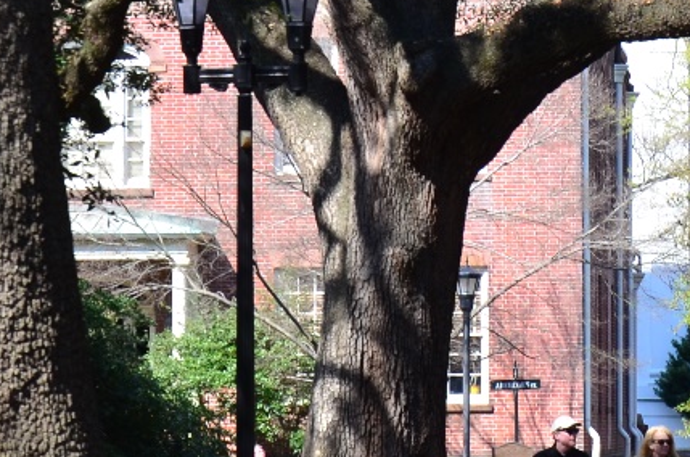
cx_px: 613
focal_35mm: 280
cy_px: -99
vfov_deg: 4.9
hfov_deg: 7.4
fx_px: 5355
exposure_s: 1/320
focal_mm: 50
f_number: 7.1
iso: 250
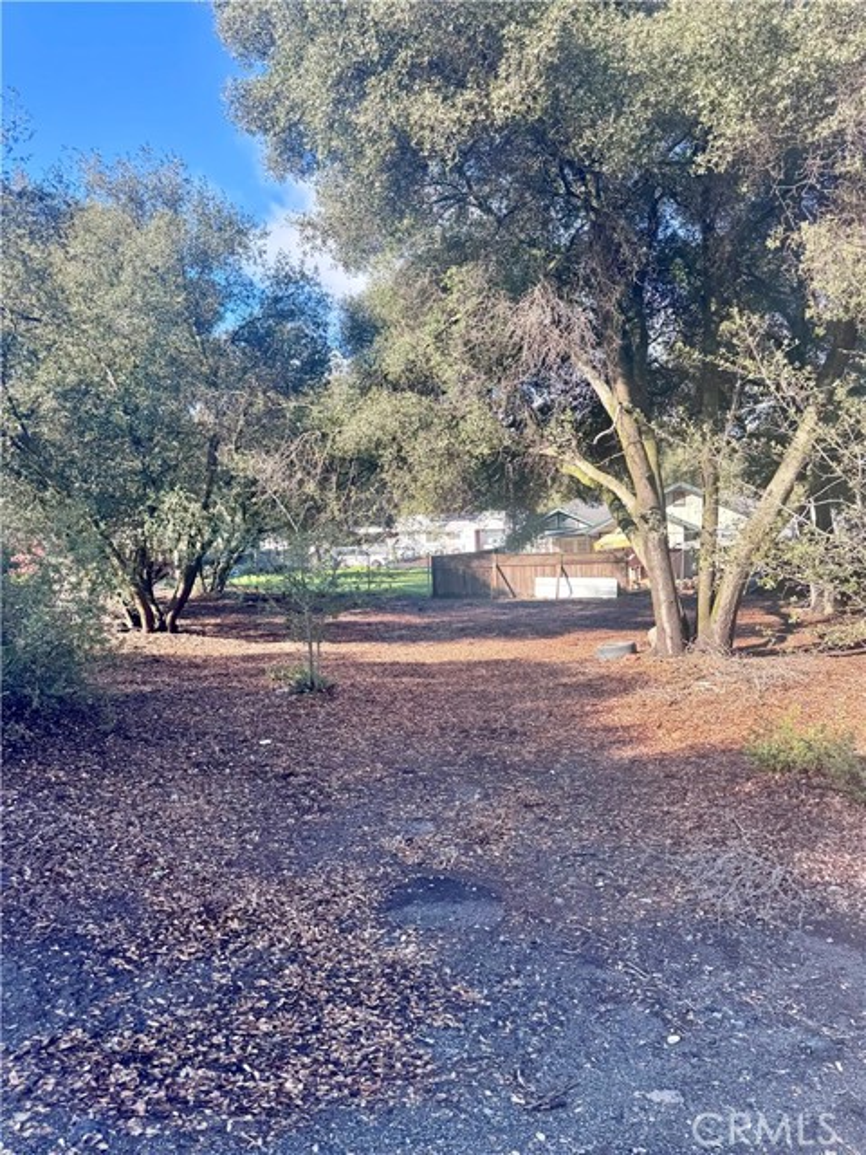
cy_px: 578
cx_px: 433
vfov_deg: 71.6
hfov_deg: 56.8
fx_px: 801
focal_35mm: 24
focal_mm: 6.76
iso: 80
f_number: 1.78
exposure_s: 1/621
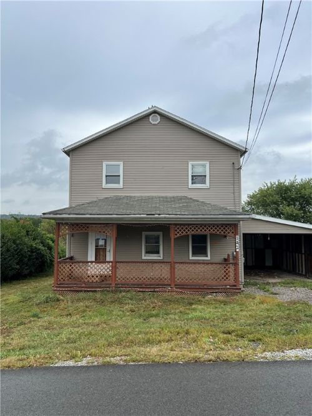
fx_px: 313
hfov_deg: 53.0
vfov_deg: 67.3
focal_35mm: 26
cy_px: 208
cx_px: 156
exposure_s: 1/3165
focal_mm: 5.7
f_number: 1.5
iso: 50
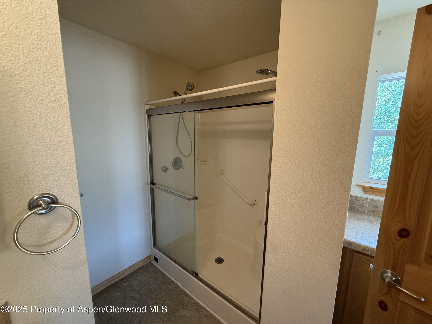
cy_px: 162
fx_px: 175
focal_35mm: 14
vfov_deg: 85.7
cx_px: 216
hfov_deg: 102.1
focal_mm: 2.22
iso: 500
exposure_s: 1/60
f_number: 2.2
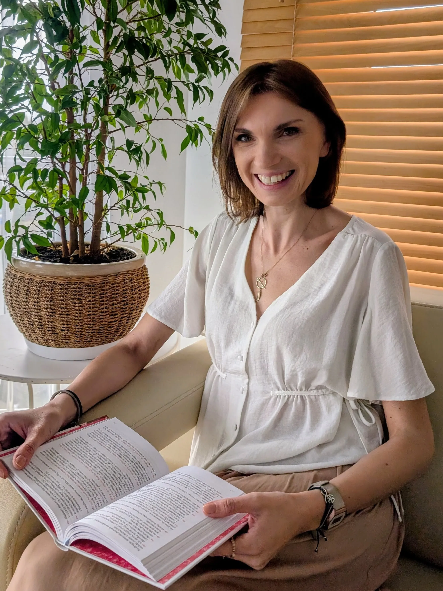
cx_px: 222
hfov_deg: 56.8
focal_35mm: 24
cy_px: 296
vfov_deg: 71.6
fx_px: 410
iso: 22
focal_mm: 6.9
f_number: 1.68
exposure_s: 1/231
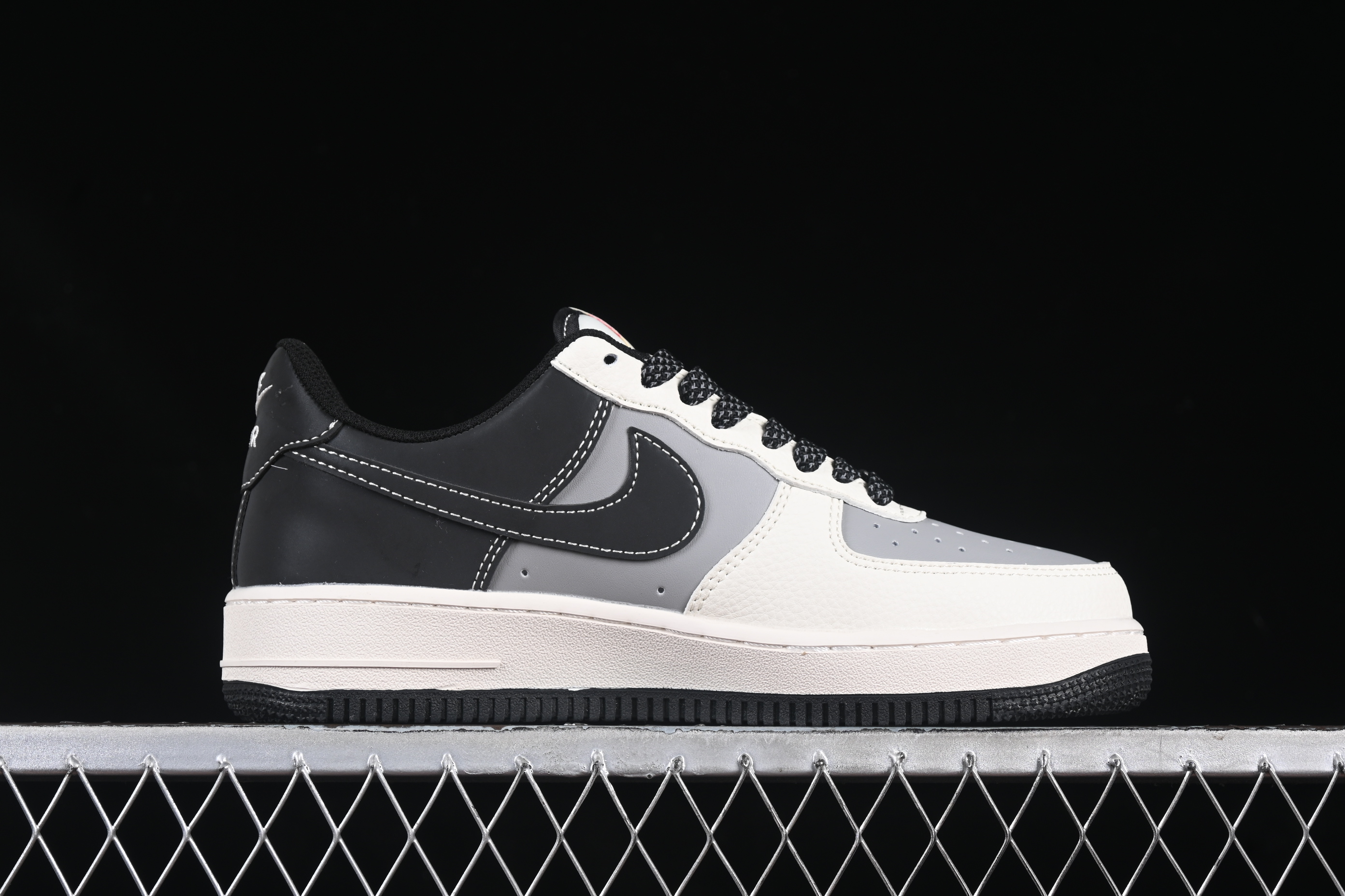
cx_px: 672
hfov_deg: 27.0
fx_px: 2802
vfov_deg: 18.2
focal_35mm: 75
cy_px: 448
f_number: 7.1
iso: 160
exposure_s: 1/60
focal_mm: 50
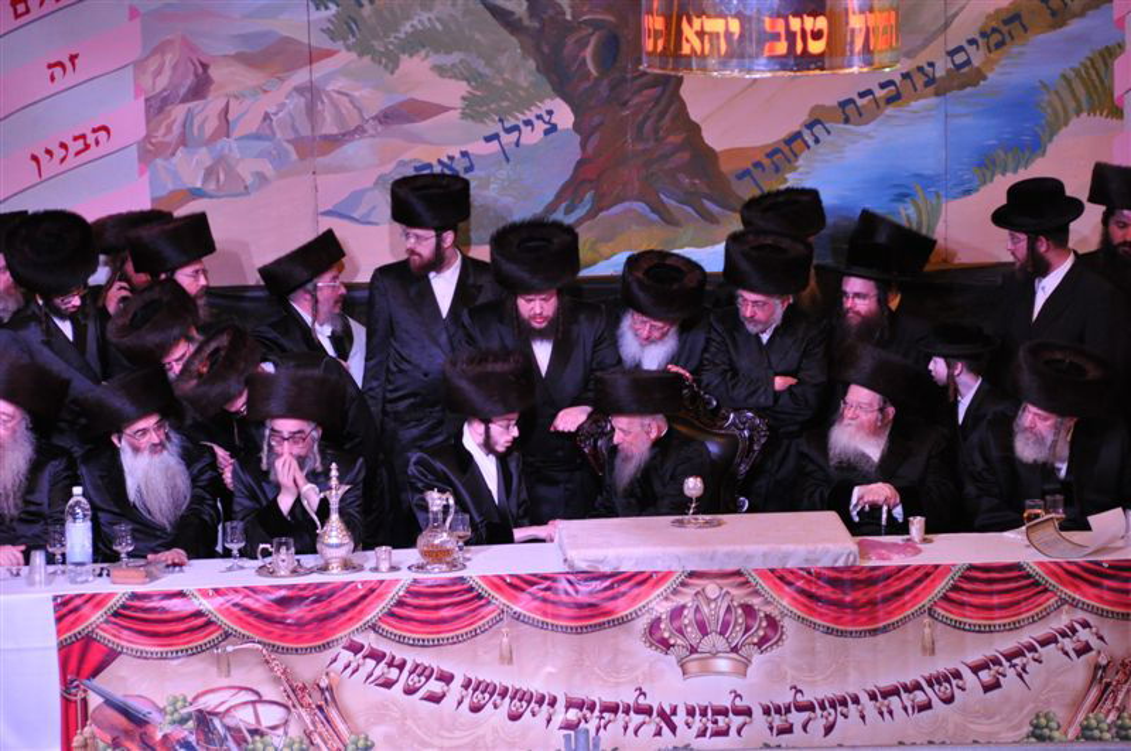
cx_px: 566
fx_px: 4941
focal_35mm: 158
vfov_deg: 8.7
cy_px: 376
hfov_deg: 13.1
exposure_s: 1/40
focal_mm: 105
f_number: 5.3
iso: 1600
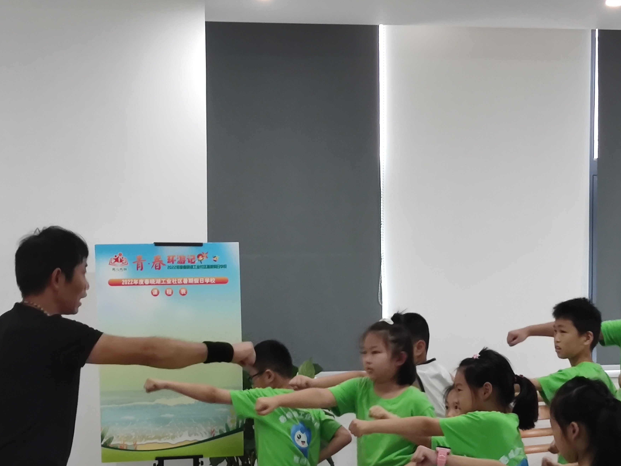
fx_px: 1919
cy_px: 377
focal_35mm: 107
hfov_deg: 18.4
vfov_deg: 13.8
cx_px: 379
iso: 400
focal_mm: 6.72
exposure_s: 1/84
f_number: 1.69
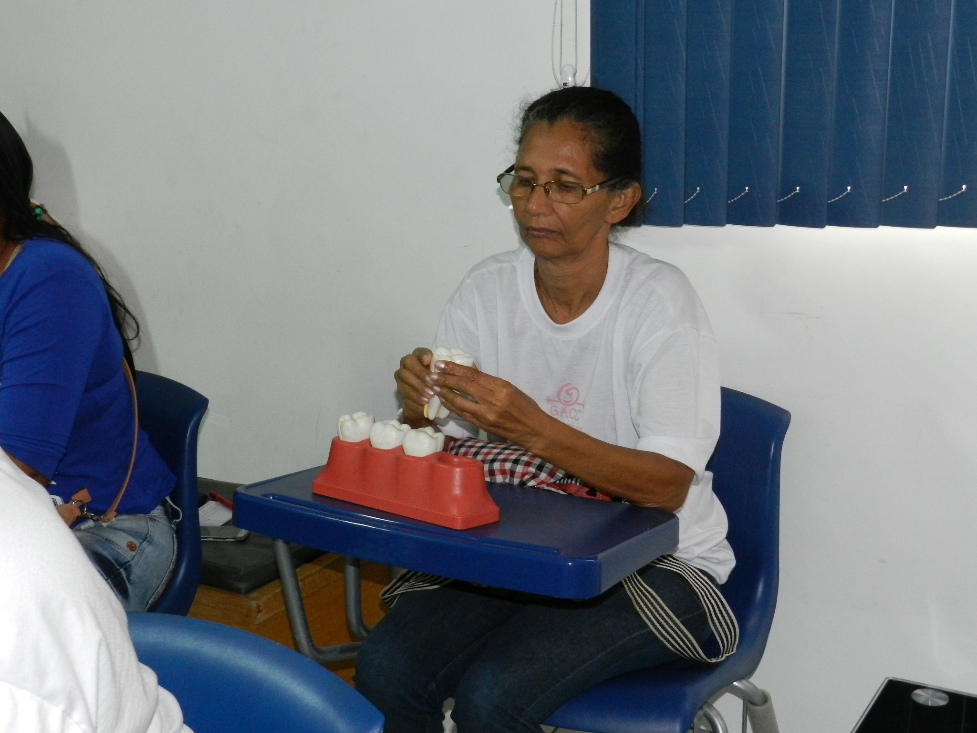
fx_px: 1298
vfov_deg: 31.5
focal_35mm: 46
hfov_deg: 41.2
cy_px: 366
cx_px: 488
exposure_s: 1/30
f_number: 4.2
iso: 800
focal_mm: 8.1
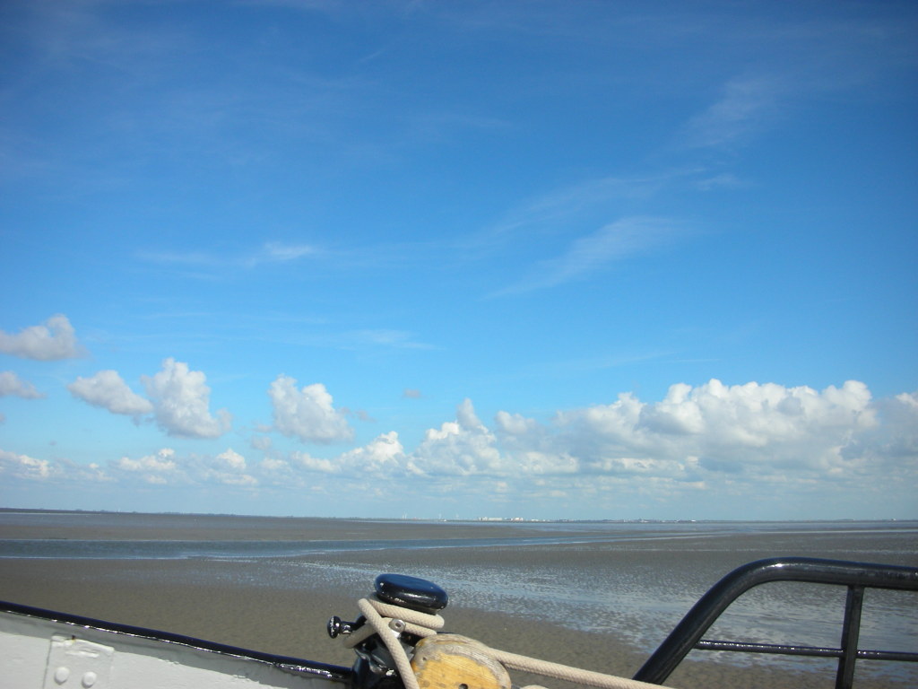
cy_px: 344
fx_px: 928
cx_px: 459
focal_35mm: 35
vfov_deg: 40.7
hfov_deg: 52.6
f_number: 8.5
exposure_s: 1/110
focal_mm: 5.8
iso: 50
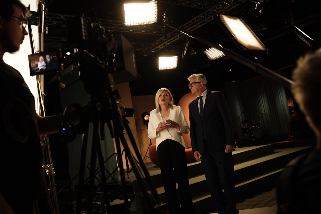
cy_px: 107
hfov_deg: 54.5
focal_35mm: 35
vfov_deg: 37.8
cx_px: 160
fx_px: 312
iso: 1600
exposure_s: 1/125
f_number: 3.5
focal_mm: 35
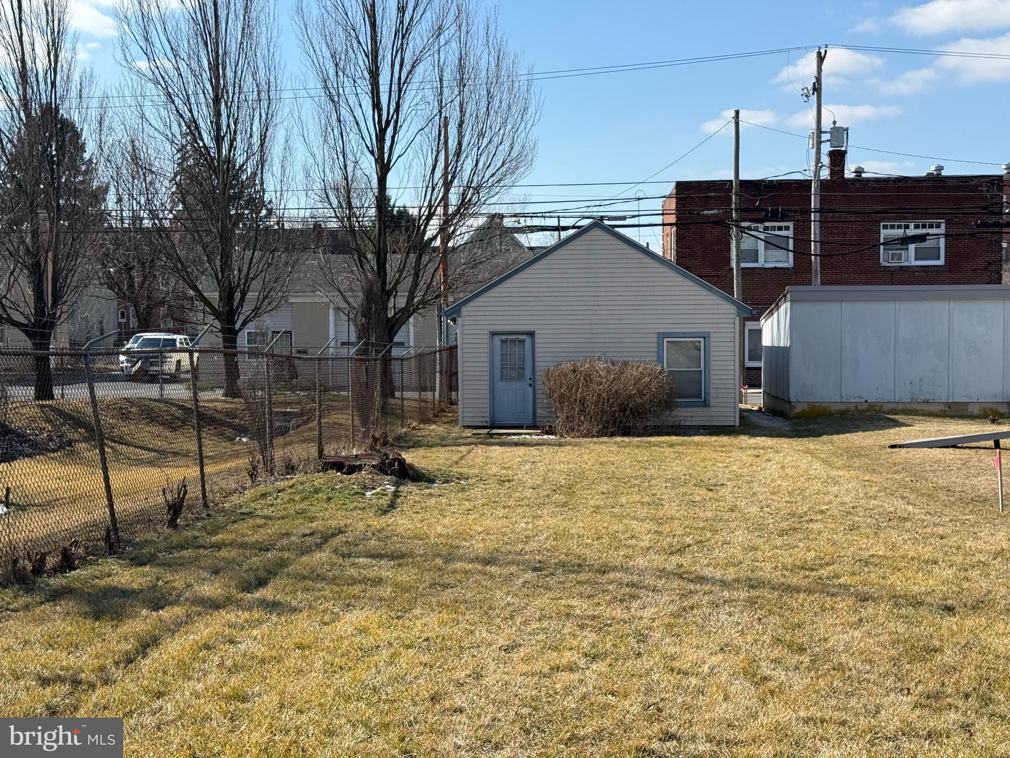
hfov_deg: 39.7
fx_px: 1401
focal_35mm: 48
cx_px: 505
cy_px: 379
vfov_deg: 30.3
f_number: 1.78
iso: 80
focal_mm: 6.76
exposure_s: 1/4098
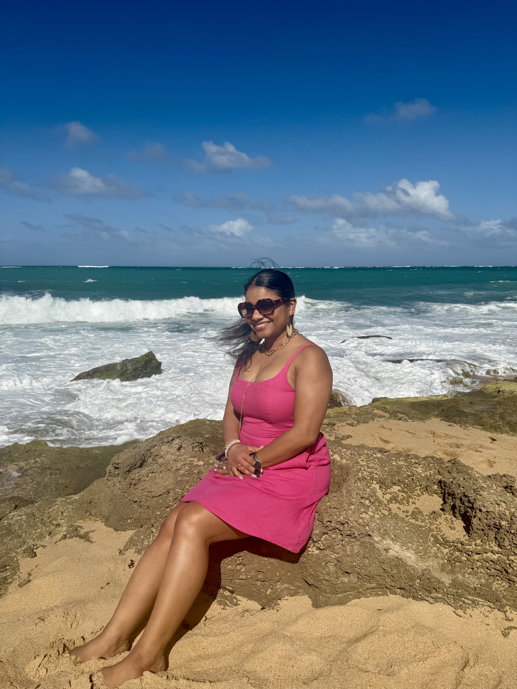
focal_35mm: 24
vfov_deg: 71.6
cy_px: 344
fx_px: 478
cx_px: 258
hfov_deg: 56.8
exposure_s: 1/12346
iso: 80
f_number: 1.78
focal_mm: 6.76
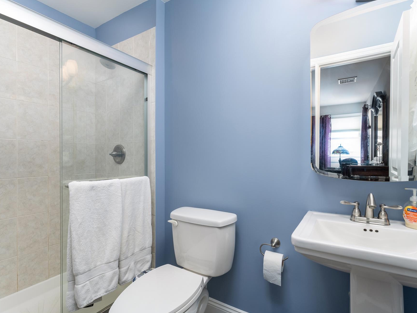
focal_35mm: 18
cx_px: 220
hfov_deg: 88.3
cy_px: 156
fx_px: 214
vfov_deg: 72.2
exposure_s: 1/80
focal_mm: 15.7
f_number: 8
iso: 400
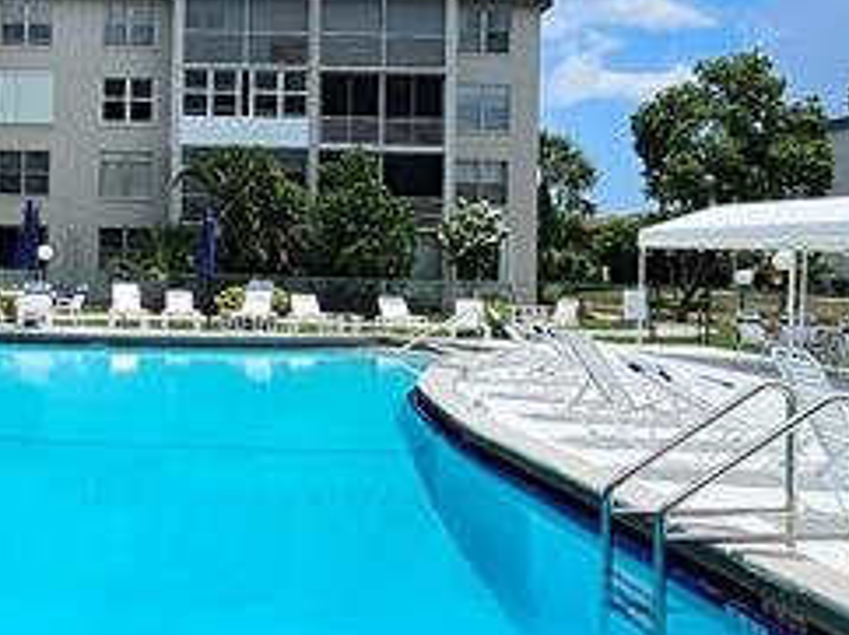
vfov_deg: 33.5
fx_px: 1054
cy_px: 267
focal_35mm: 43
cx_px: 105
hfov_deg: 40.9
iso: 32
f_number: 2.2
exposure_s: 1/5000
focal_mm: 1.7
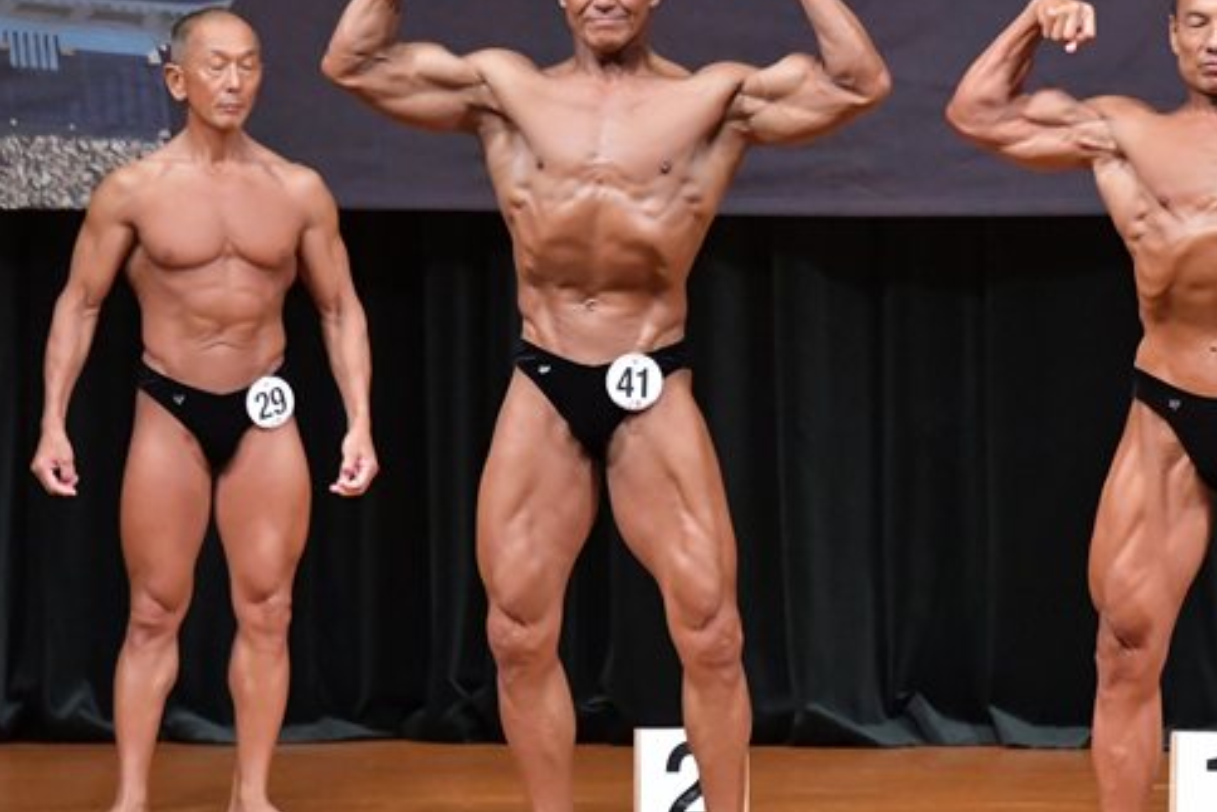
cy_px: 382
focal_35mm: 360
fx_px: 12173
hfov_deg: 5.7
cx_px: 904
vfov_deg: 3.8
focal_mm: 150
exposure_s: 1/400
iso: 6400
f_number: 5.6
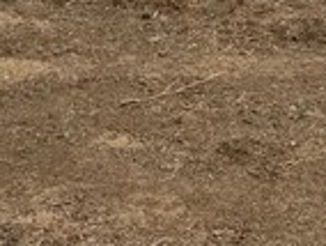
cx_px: 321
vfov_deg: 7.7
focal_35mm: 173
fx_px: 1632
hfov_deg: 11.3
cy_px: -448
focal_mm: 6.76
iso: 80
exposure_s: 1/10417
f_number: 1.78
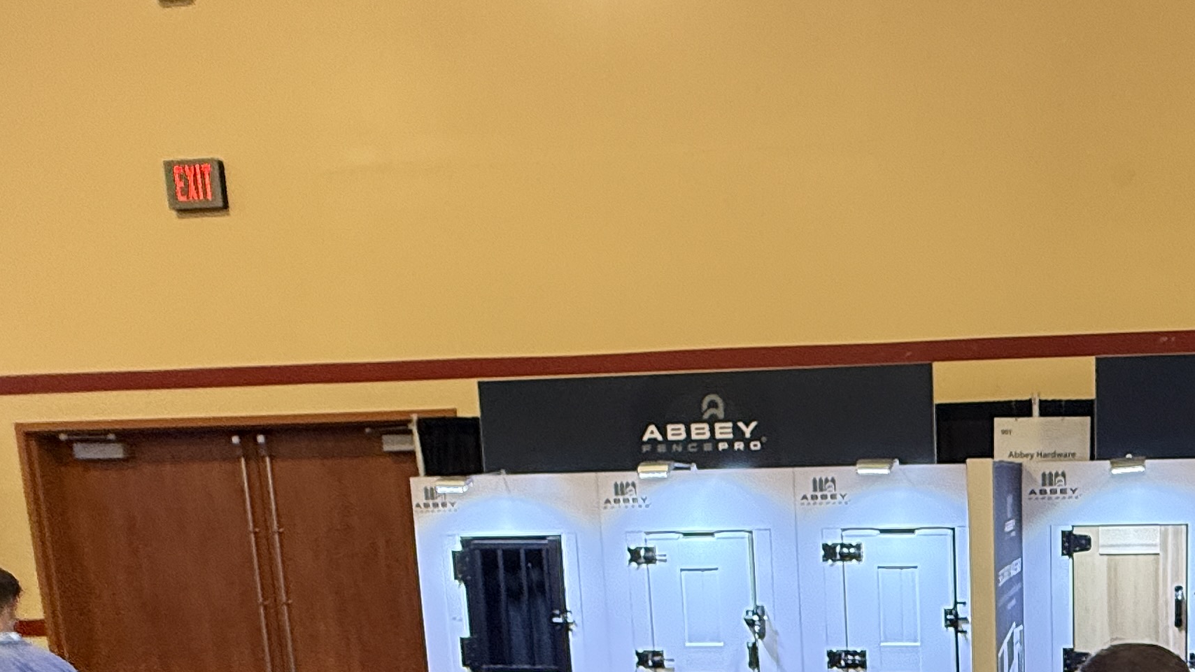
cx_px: 1018
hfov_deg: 50.6
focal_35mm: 36
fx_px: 1141
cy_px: 671
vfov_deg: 30.5
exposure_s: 1/60
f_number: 2.2
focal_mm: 2.22
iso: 200
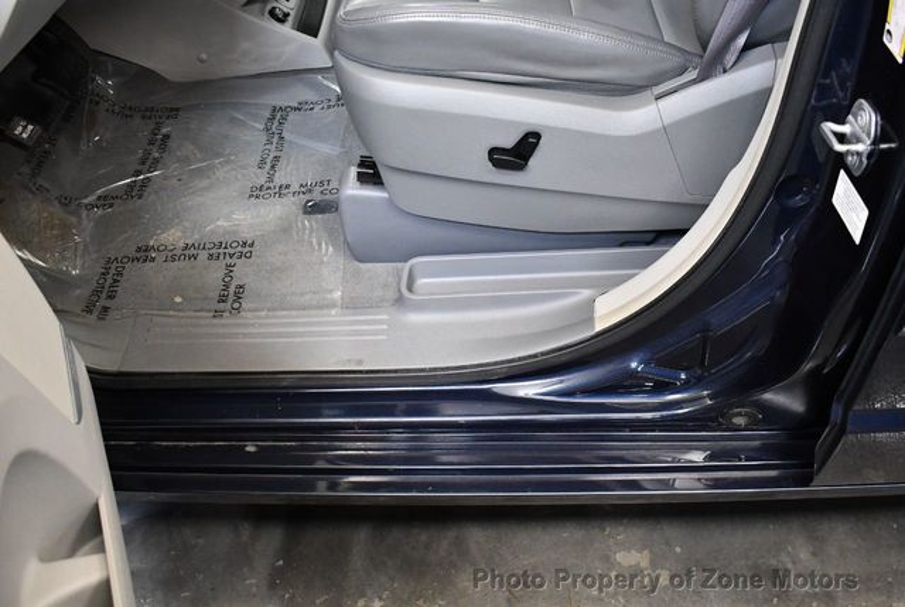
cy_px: 304
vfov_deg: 37.0
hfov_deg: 53.1
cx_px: 452
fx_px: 906
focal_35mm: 36
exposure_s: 1/125
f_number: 3.5
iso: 2200
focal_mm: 18
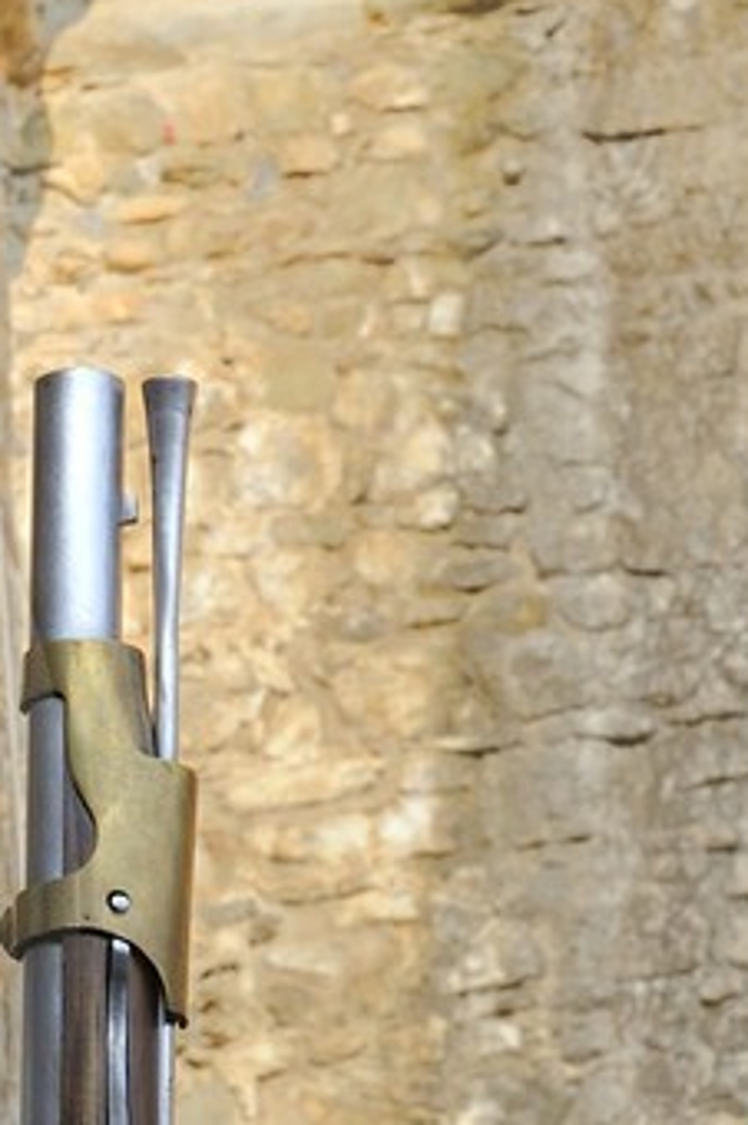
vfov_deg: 8.7
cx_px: -943
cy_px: 940
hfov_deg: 5.7
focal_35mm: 235
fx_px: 7339
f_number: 14
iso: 400
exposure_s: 1/160
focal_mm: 50
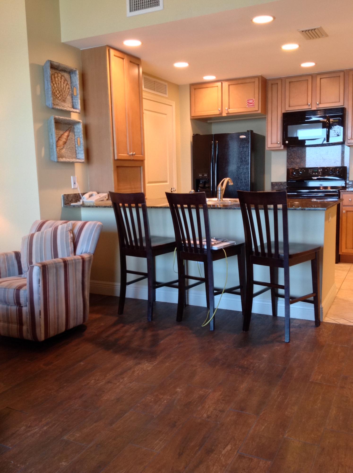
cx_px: 176
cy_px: 236
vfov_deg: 52.7
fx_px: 477
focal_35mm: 35
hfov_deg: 40.6
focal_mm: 4.28
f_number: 2.4
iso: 100
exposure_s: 1/15
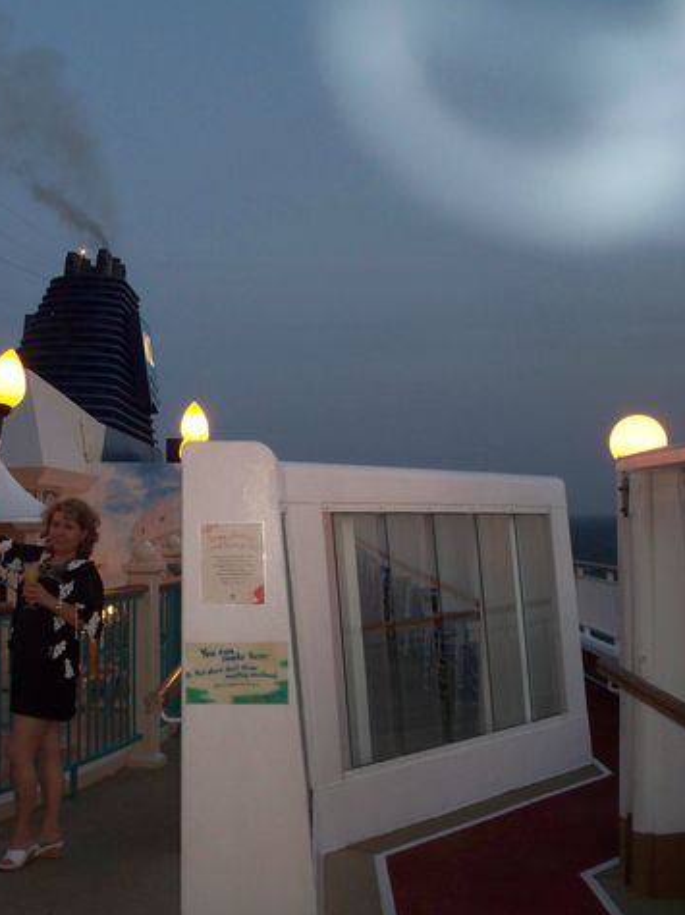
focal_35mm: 50
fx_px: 1320
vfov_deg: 38.2
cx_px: 102
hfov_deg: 28.2
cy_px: 458
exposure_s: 1/40
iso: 200
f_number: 3.4
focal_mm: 7.9
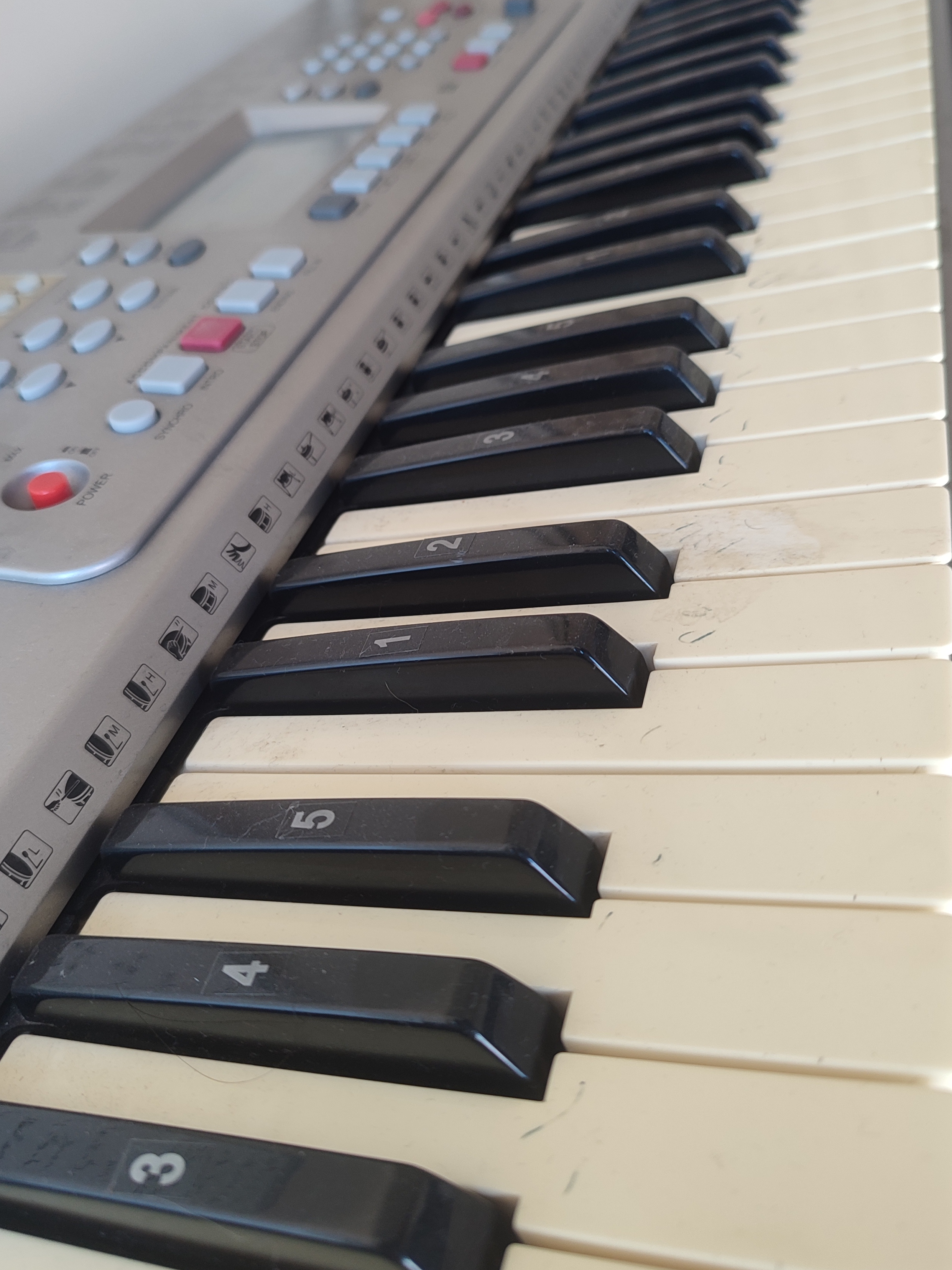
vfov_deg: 61.5
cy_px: 557
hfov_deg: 48.2
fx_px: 1063
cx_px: 480
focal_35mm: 29
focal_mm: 5.89
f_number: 1.89
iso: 311
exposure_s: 1/33
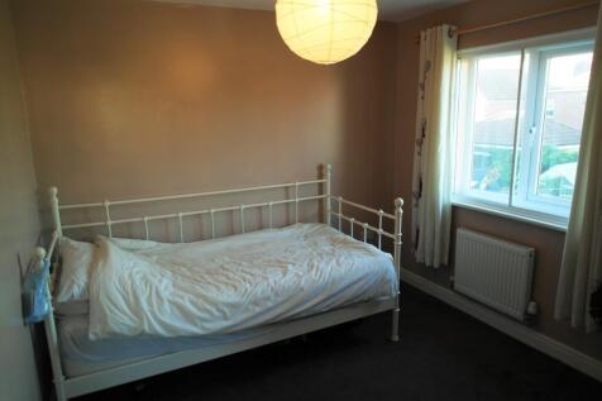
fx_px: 401
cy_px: 200
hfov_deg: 73.8
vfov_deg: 53.1
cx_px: 301
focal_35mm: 24
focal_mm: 16
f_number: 2.4
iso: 100
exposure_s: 1/60
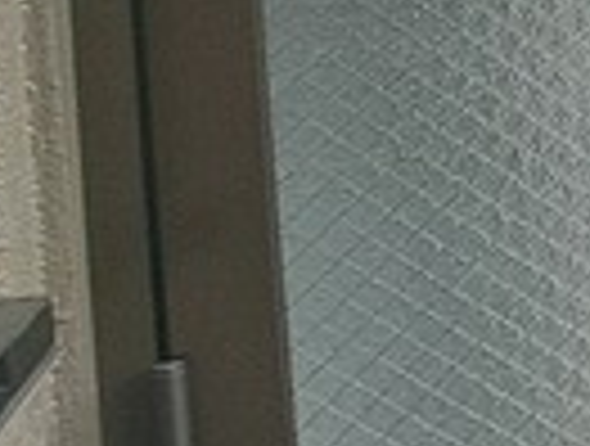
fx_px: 1624
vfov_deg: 15.3
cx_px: 1883
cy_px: -23
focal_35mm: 95
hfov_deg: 10.7
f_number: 2.2
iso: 50
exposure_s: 1/100
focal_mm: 1.74
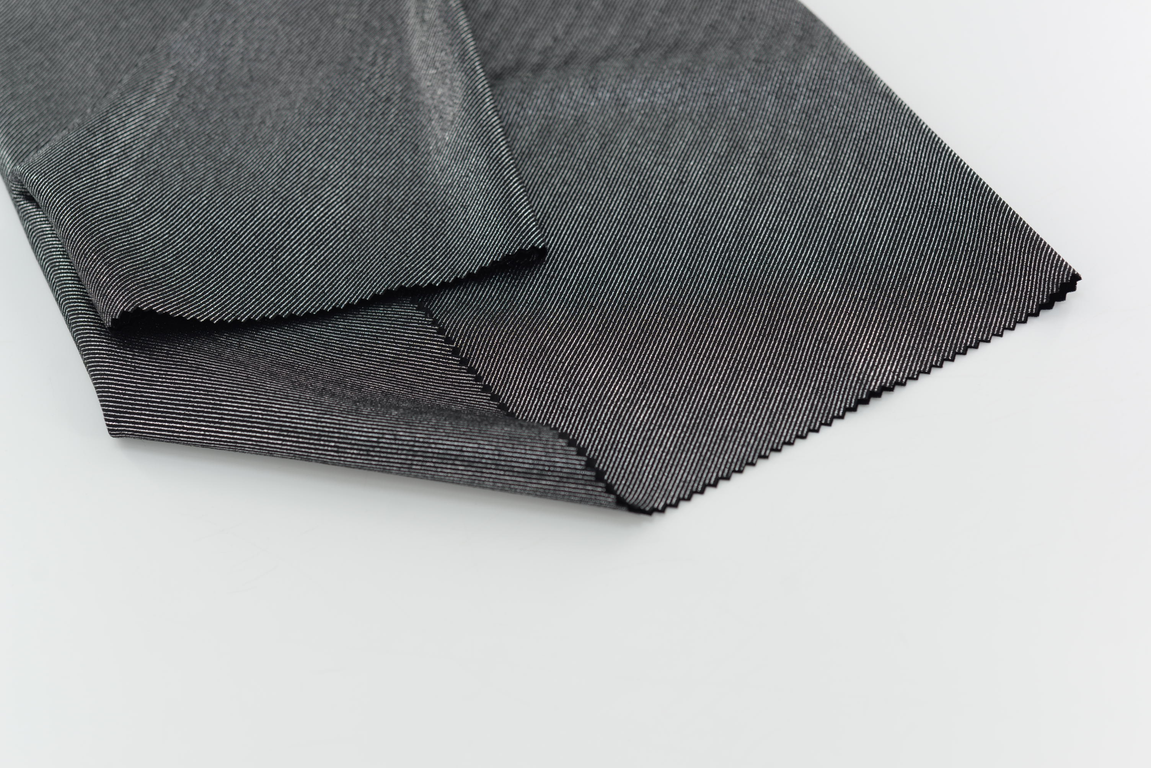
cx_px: 576
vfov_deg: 27.0
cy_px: 384
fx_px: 1599
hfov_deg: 39.6
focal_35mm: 50
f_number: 4
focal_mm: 50
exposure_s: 1/100
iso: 100
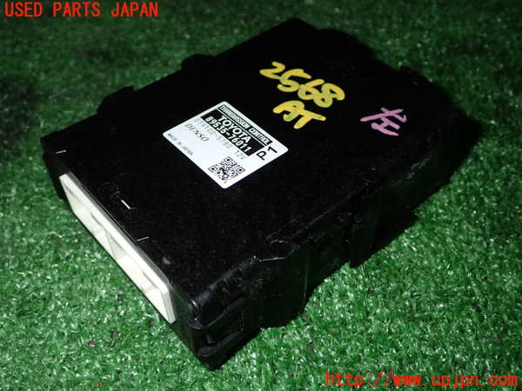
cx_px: 261
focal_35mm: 38
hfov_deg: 49.0
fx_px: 573
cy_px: 196
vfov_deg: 37.7
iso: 200
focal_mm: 6.83
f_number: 8
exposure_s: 1/40
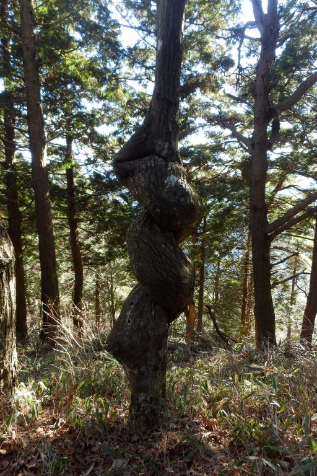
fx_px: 343
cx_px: 159
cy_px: 243
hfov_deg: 49.6
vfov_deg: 69.4
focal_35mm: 26
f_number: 3
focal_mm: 4.2
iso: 80
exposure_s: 1/60
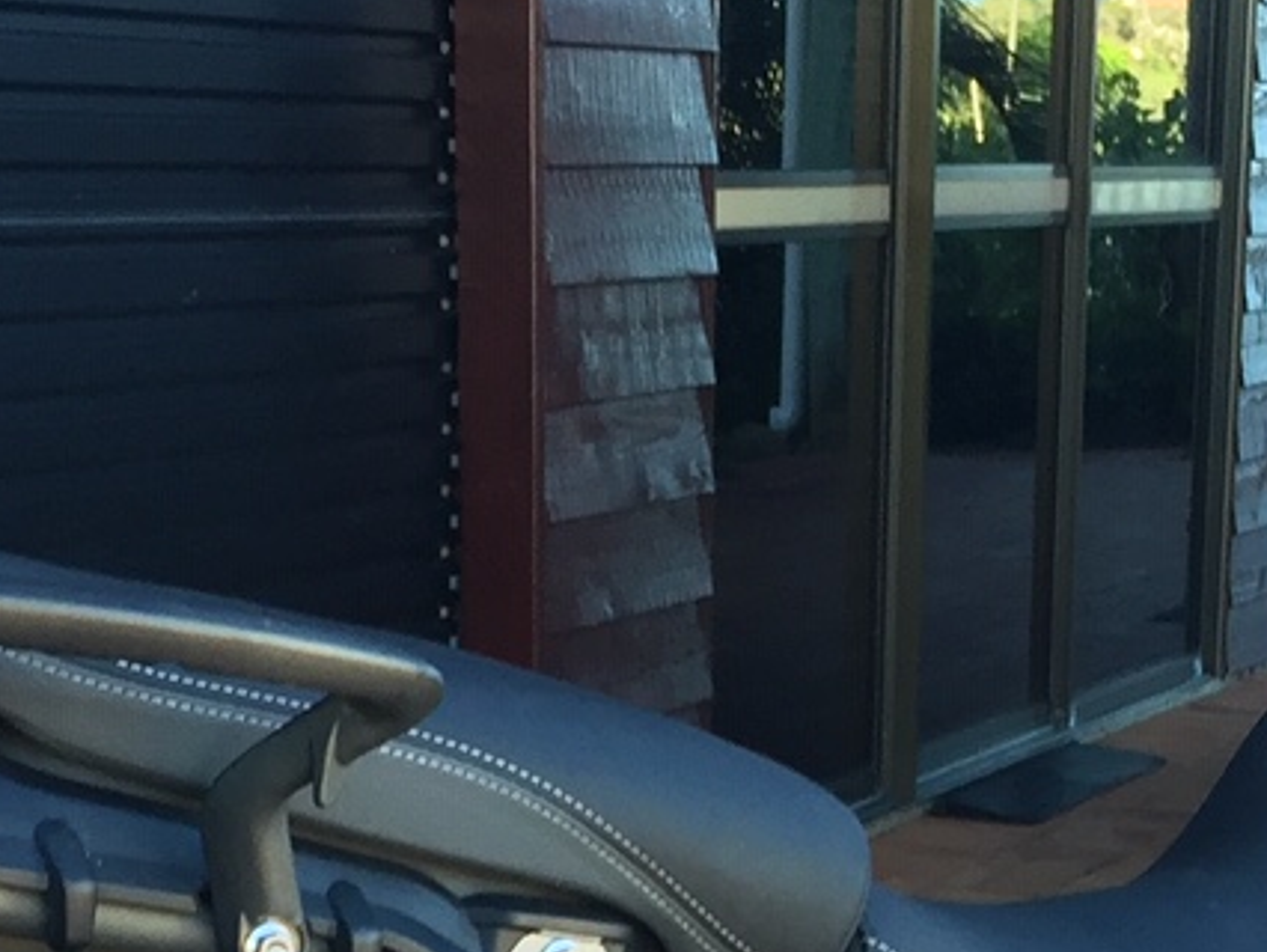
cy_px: 1598
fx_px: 4065
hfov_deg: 17.6
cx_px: 984
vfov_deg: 12.4
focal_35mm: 111
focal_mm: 4.15
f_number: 2.2
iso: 50
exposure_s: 1/100
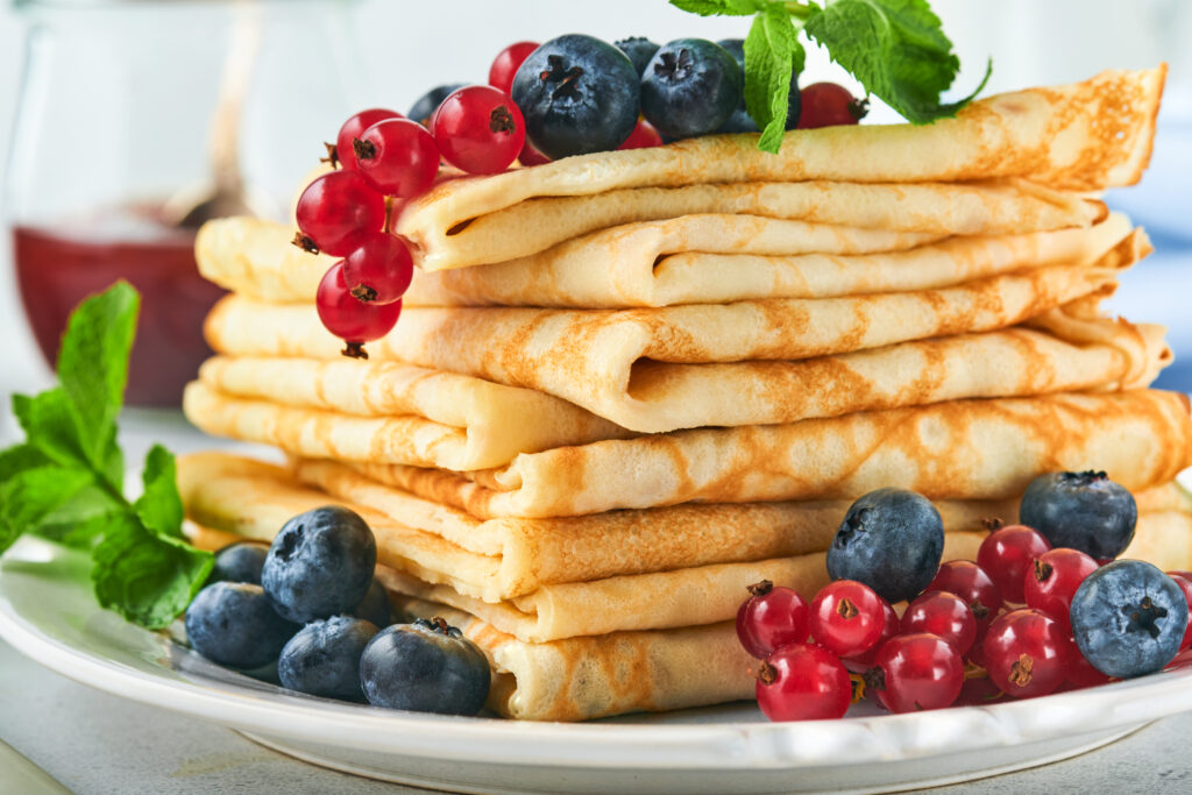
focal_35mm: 90
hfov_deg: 22.6
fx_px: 2980
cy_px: 398
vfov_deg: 15.2
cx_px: 596
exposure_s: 1/160
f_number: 6.4
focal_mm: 60
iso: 160
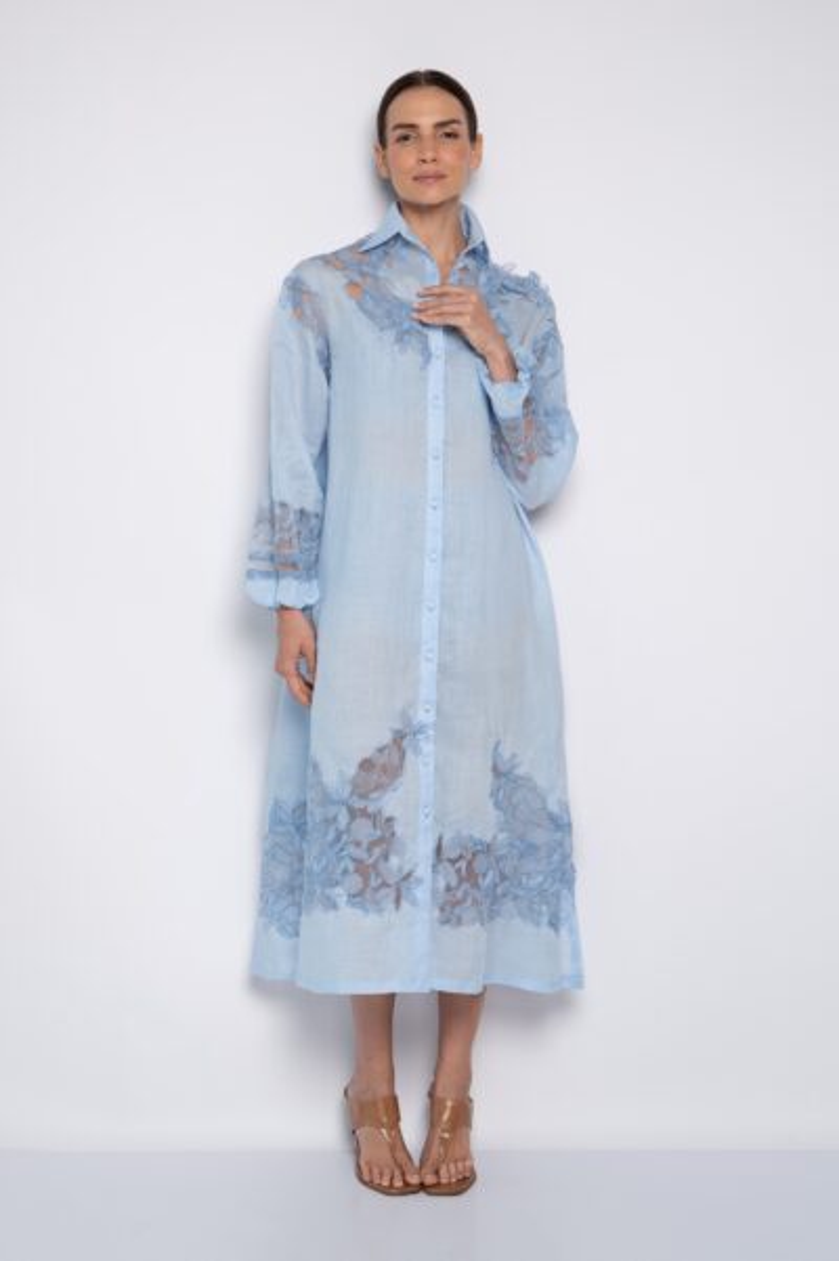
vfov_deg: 39.6
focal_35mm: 50
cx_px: 420
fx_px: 1750
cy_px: 630
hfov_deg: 27.0
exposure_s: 1/160
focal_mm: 50
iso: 200
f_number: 5
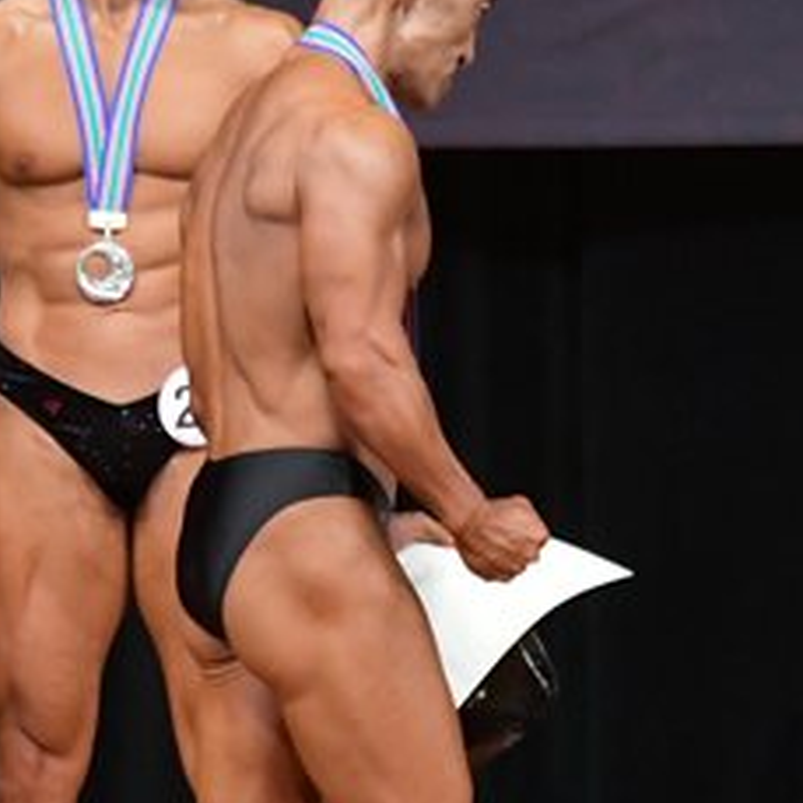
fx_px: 20340
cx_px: 482
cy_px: 501
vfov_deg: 2.3
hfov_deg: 2.3
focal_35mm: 775
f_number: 5.6
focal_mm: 180
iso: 5000
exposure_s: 1/400
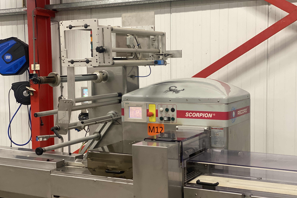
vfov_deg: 24.6
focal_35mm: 55
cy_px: 108
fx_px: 454
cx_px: 149
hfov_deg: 36.2
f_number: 2
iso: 320
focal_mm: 6
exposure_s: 1/33
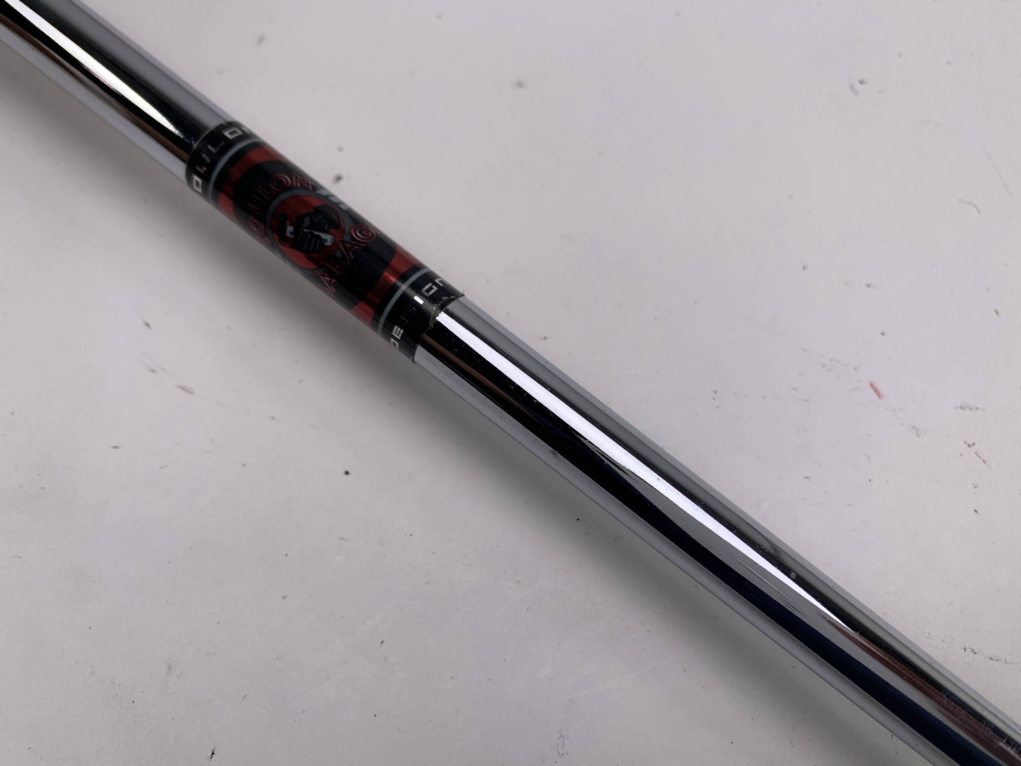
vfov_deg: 53.1
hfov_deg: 67.3
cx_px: 510
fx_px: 767
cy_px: 383
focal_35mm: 26
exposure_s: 1/396
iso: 25
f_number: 1.8
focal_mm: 4.25
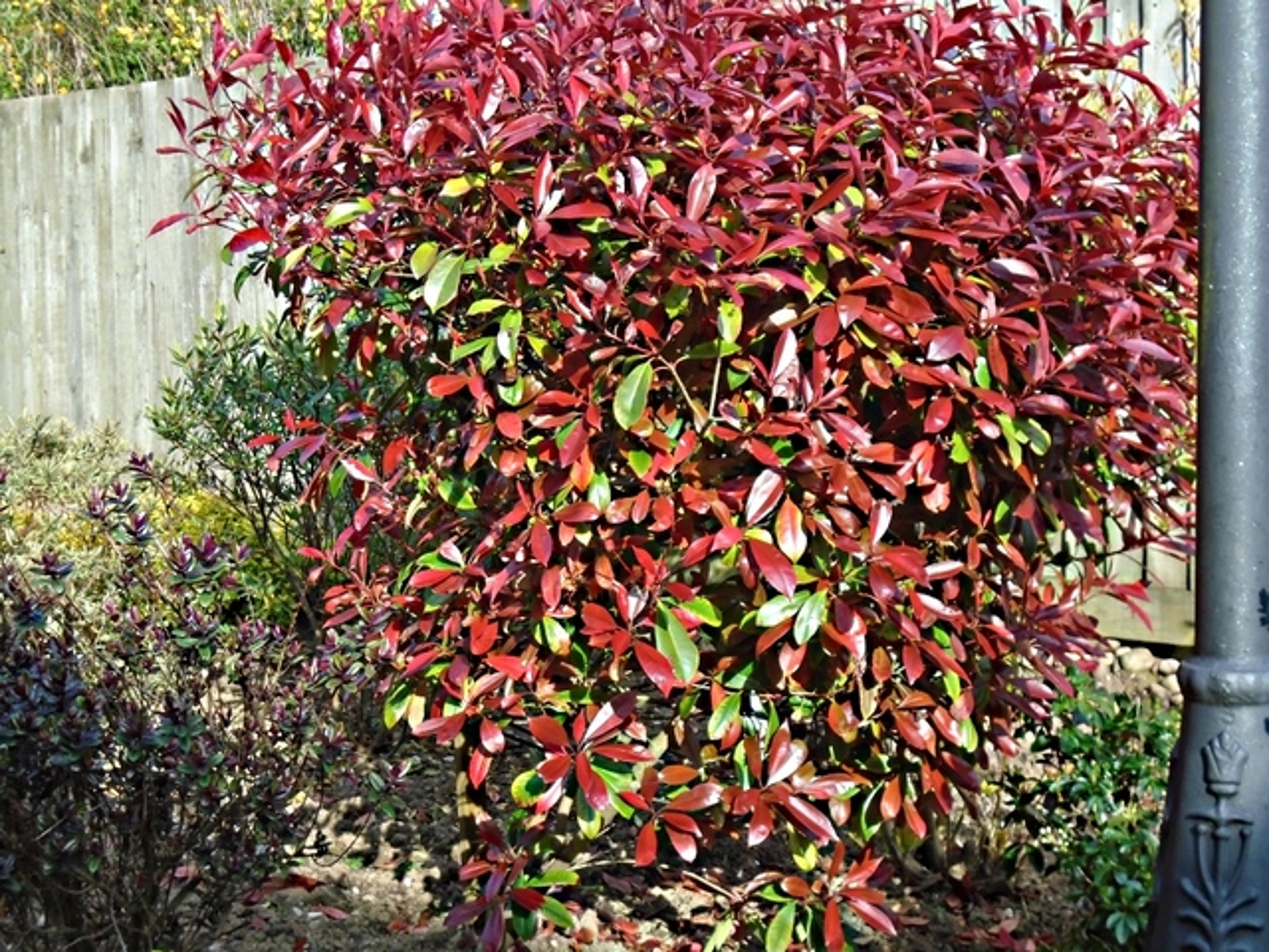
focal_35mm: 58
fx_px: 2126
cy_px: 476
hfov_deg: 33.2
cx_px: 634
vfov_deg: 25.2
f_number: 4.9
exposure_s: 1/250
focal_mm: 10.2
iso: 200
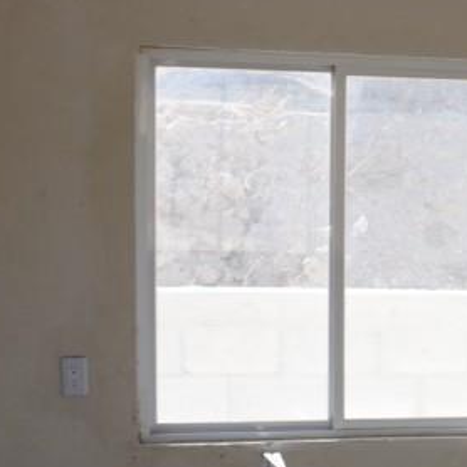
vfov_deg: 14.5
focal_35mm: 119
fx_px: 1816
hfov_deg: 13.1
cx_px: 855
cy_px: 405
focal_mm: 24
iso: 100
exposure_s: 1/100
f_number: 5
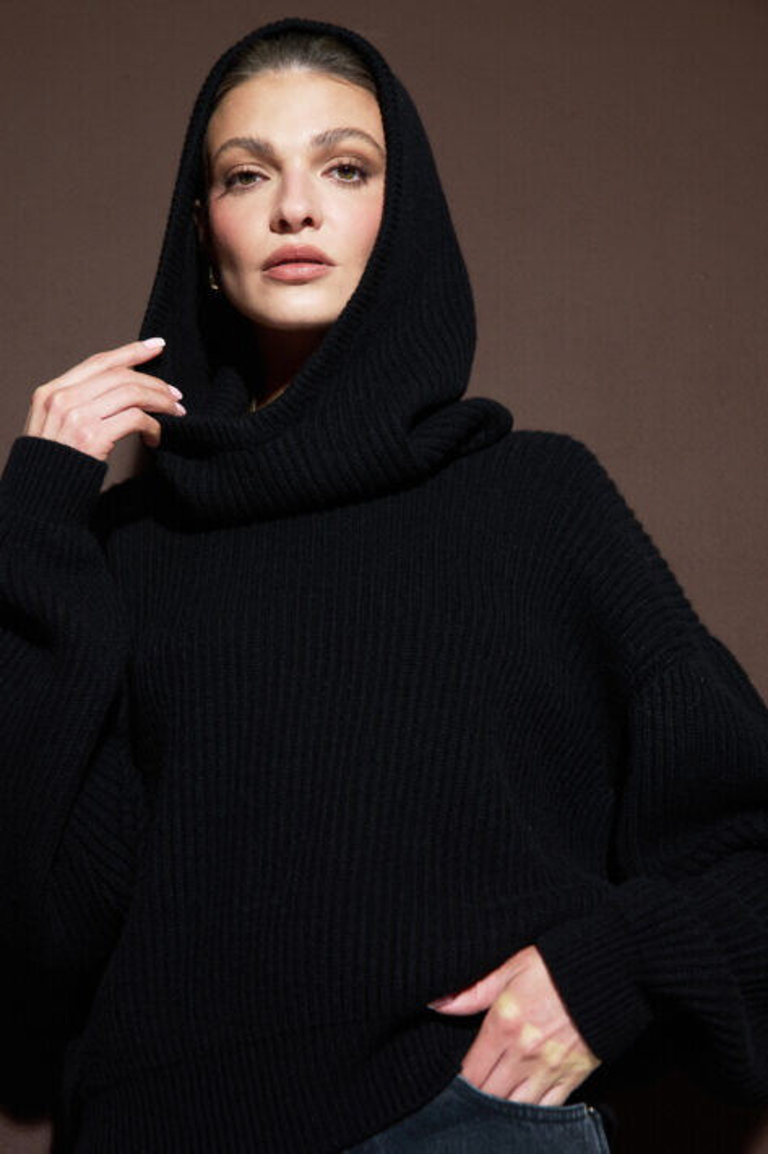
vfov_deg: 28.9
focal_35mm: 70
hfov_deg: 19.4
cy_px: 577
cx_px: 384
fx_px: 2243
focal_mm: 70
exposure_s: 1/125
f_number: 6.3
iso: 200
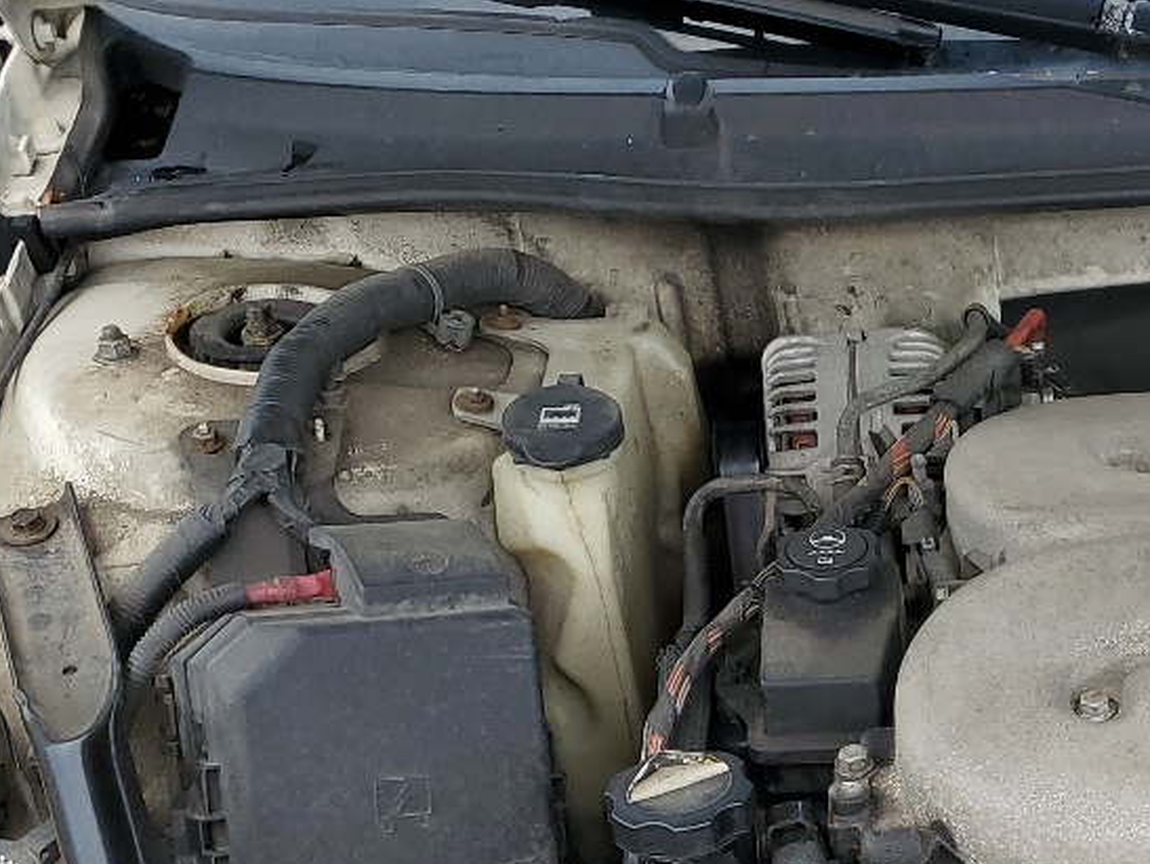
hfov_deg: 23.7
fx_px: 2527
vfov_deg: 19.0
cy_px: 807
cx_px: 1322
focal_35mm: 76
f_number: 1.5
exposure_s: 1/1667
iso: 50
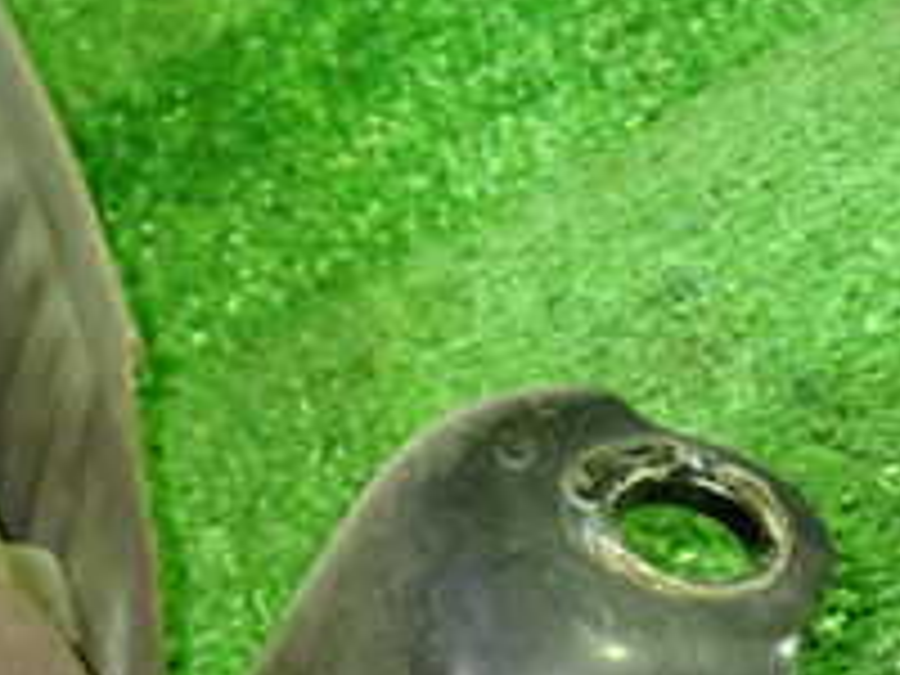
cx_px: -328
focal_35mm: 90
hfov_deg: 19.7
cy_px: 846
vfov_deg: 15.7
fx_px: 2340
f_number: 2.3
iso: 640
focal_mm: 5.4
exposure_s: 1/30
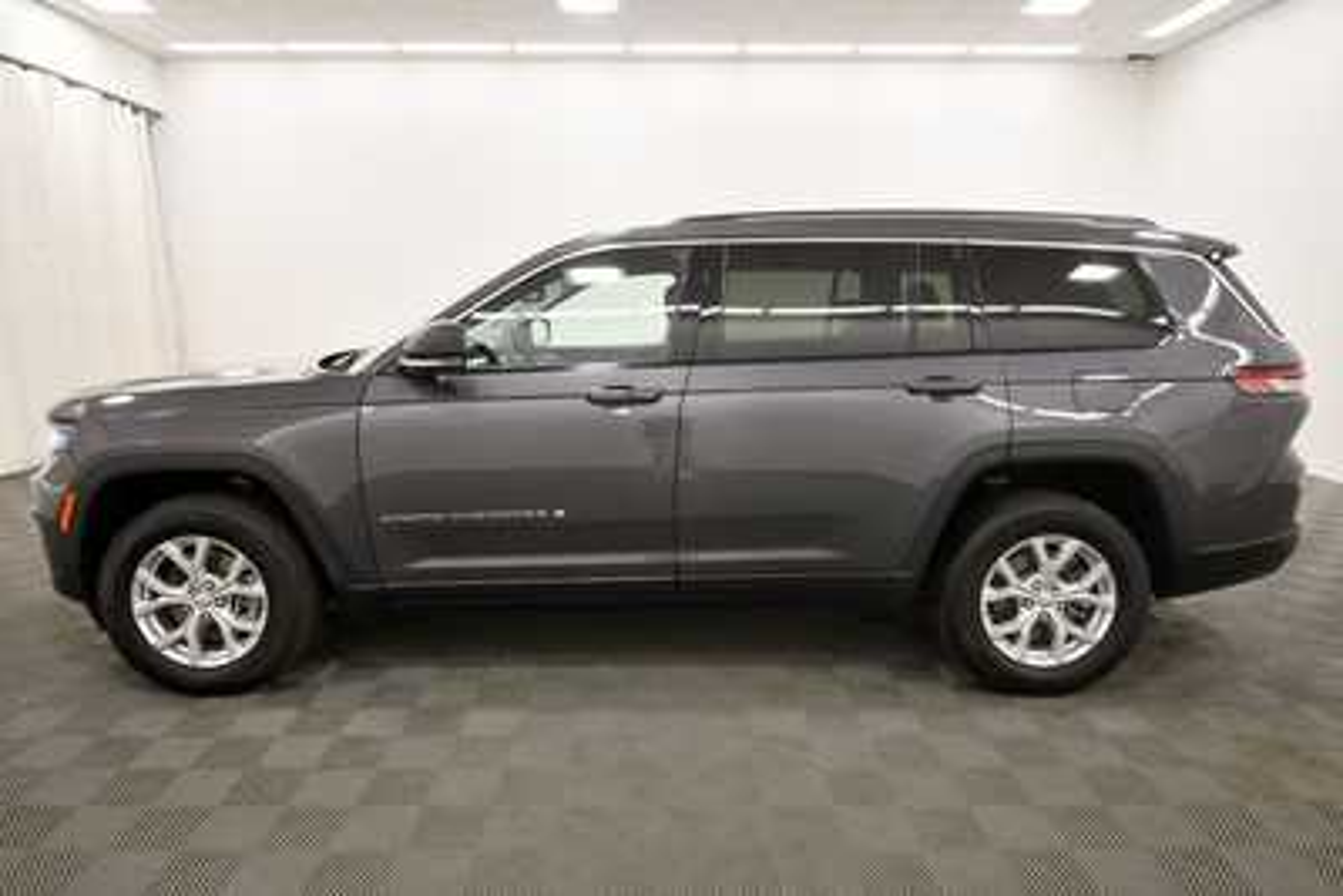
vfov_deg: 59.5
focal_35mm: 21
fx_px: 784
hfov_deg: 81.2
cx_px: 672
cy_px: 448
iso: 900
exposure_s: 1/125
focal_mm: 14
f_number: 5
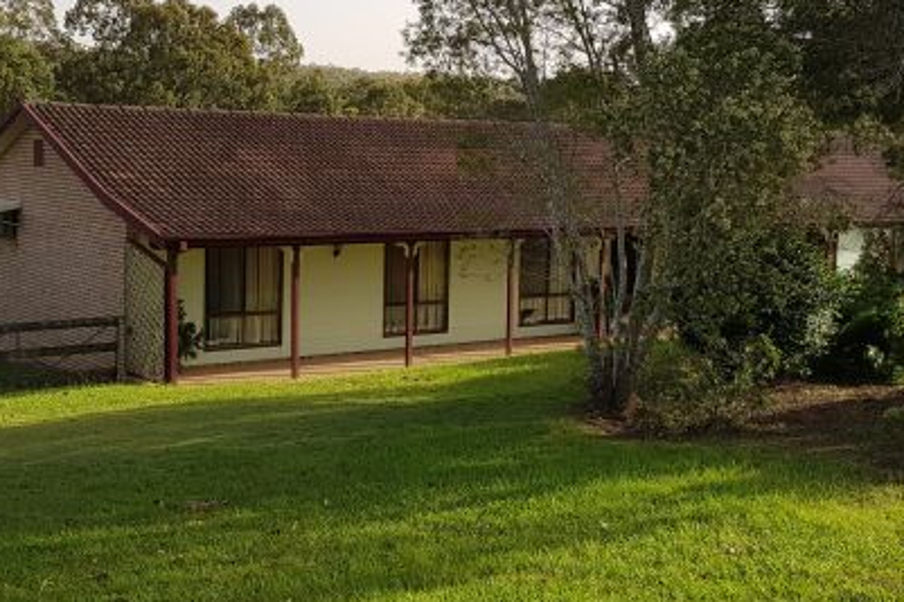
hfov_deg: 36.8
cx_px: 530
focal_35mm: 54
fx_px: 1355
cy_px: 275
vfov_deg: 25.0
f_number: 1.7
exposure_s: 1/1148
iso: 40
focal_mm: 4.3
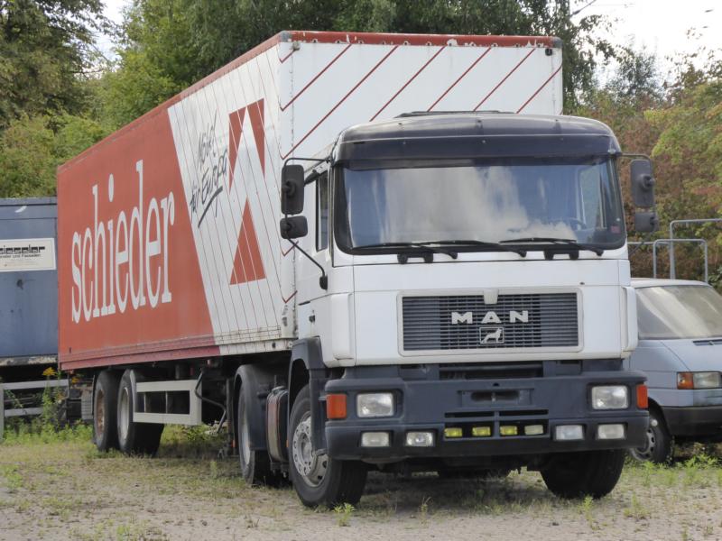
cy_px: 270
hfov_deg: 14.3
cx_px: 361
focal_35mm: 138
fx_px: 2878
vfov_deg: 10.7
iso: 200
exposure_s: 1/160
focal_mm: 22.3
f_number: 5.2
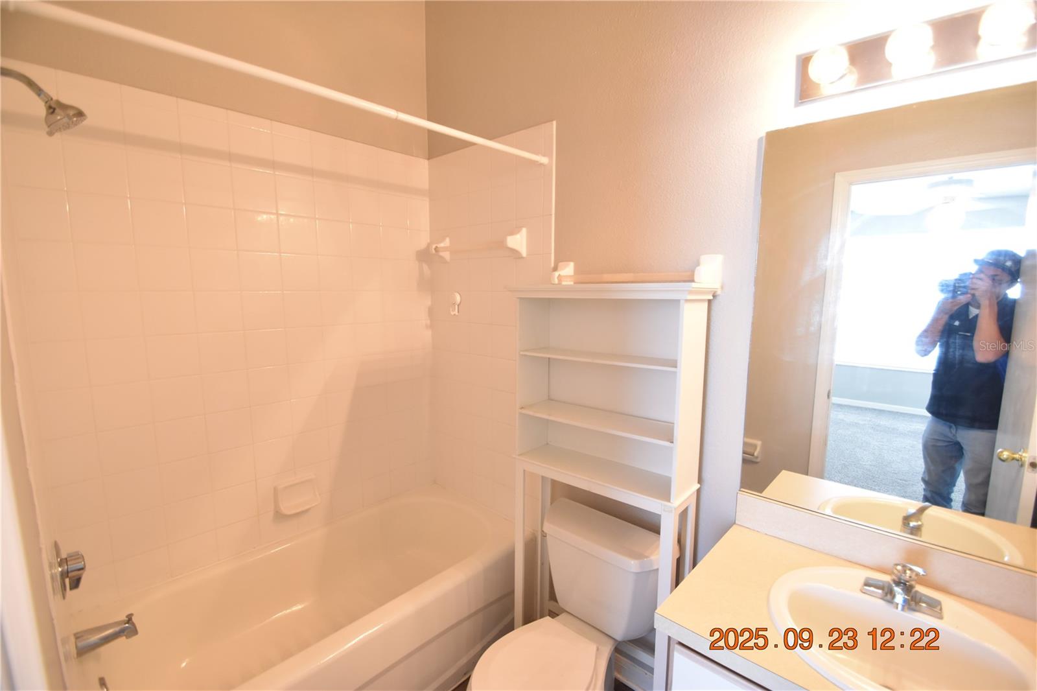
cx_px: 518
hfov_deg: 100.4
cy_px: 346
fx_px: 432
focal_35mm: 15
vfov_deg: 77.3
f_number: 3.5
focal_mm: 10
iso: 800
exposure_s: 1/20
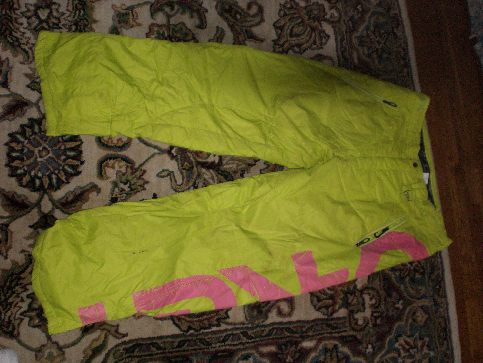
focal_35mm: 38
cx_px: 242
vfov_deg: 37.7
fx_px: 530
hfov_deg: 49.0
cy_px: 182
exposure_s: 1/30
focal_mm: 6.3
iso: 200
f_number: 3.1
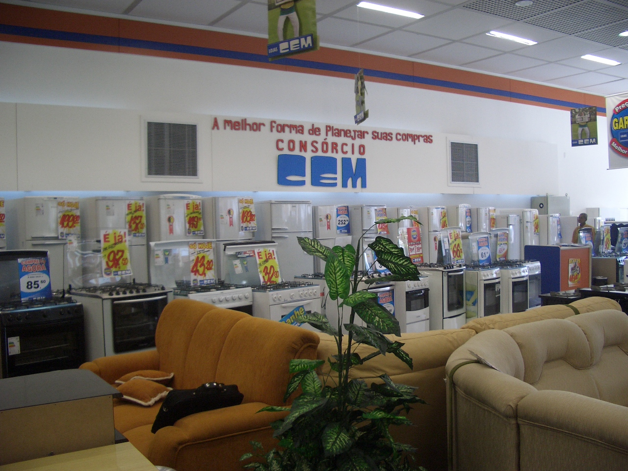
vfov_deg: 40.7
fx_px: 635
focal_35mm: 35
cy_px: 236
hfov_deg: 52.6
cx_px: 314
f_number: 2.6
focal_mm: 5.8
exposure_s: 1/125
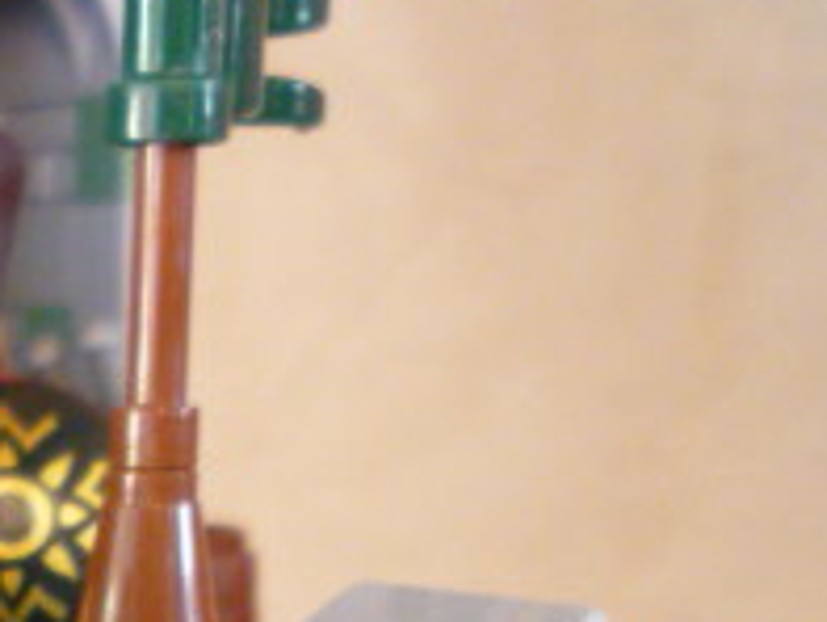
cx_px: -487
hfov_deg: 16.8
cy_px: 946
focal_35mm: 104
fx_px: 2486
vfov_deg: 13.4
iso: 400
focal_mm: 5.2
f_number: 3.3
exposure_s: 1/15
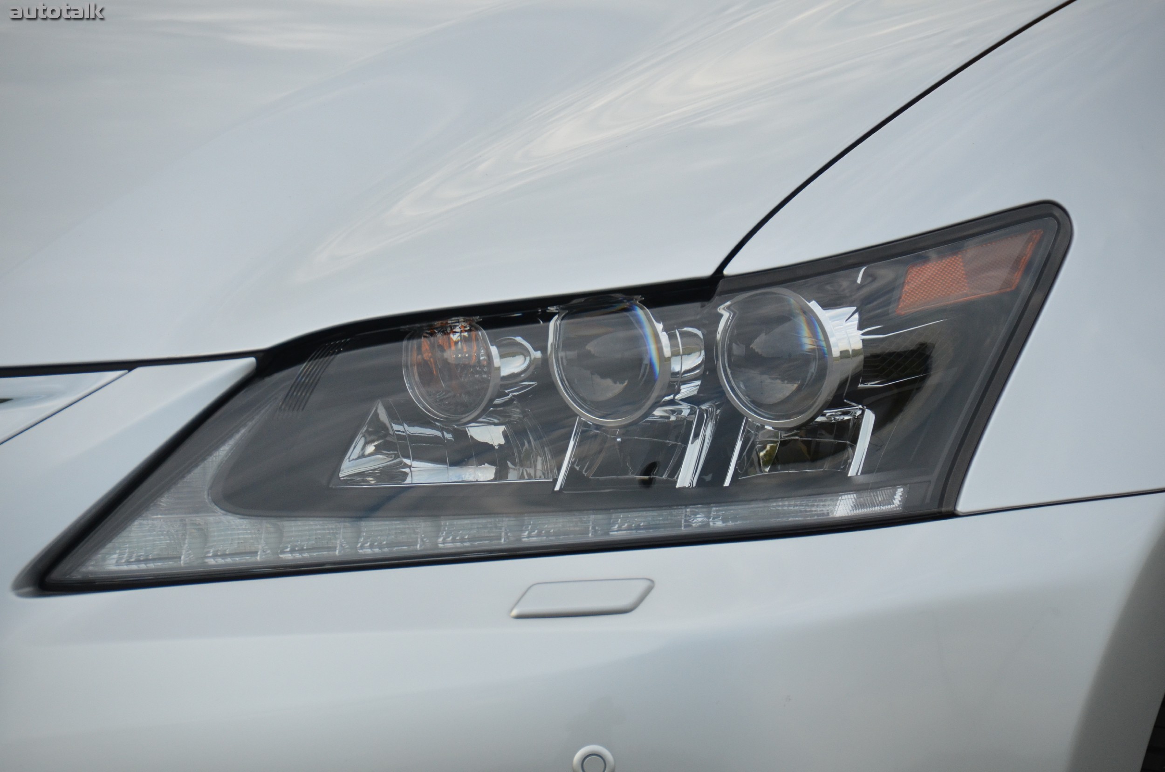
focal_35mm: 300
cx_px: 582
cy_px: 386
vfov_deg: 4.6
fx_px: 9688
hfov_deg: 6.9
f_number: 5.6
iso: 800
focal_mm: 200
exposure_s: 1/1000
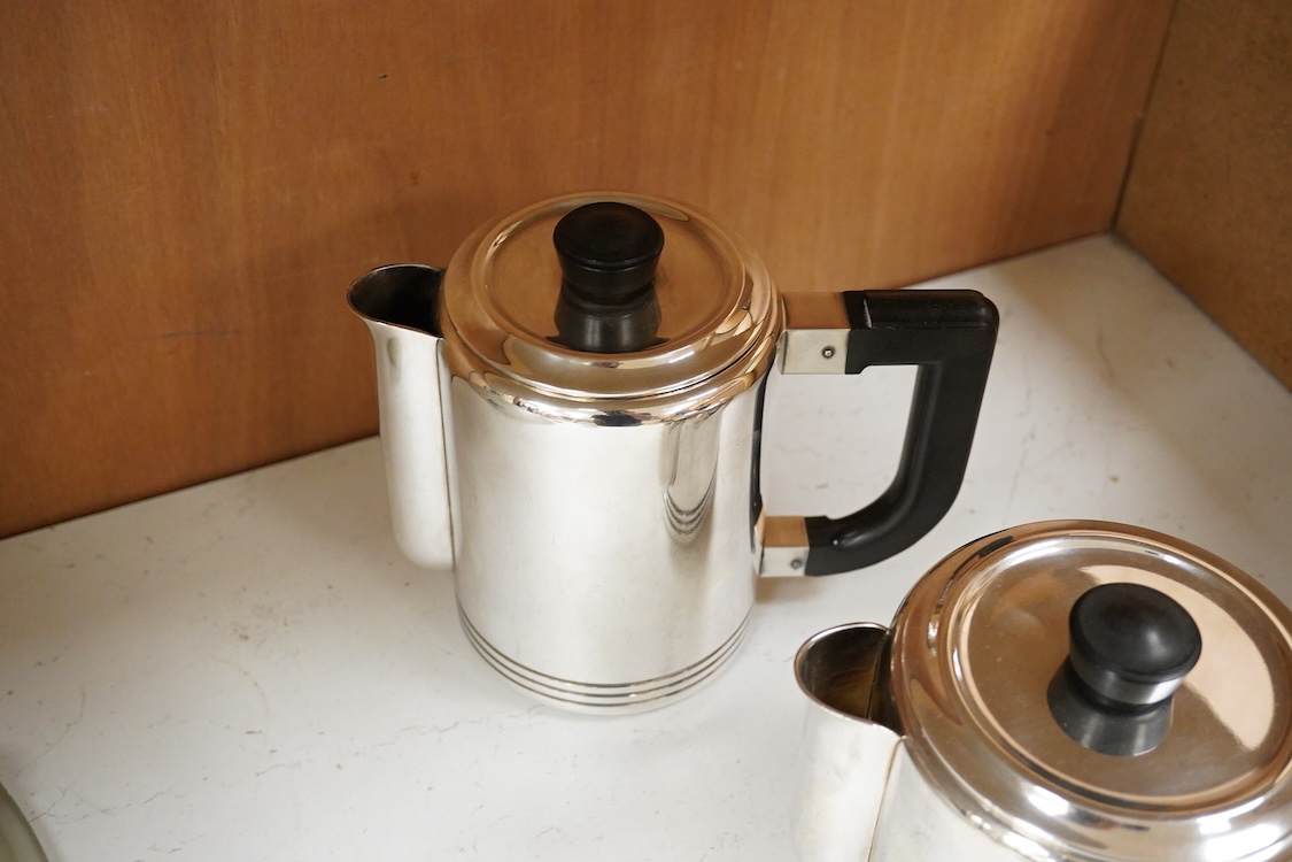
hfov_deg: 43.6
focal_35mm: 45
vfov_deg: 29.9
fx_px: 1615
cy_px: 431
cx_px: 646
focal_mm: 30
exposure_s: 1/200
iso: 3200
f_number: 7.1
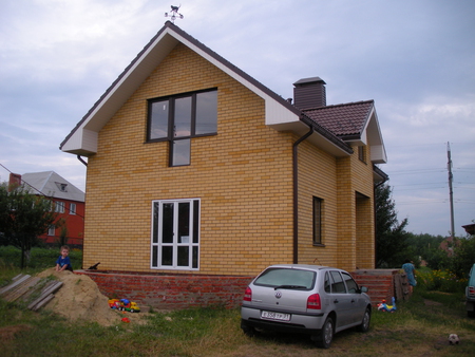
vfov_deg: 39.7
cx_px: 238
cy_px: 178
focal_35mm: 36
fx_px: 494
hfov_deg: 51.3
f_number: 3.5
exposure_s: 1/71.3
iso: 64
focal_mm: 6.3
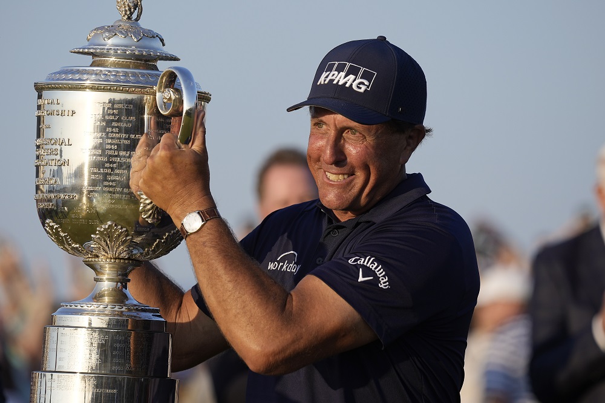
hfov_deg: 6.9
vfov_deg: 4.6
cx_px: 302
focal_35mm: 300
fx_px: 5040
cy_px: 202
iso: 200
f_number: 3.5
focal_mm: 200
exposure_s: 1/1600
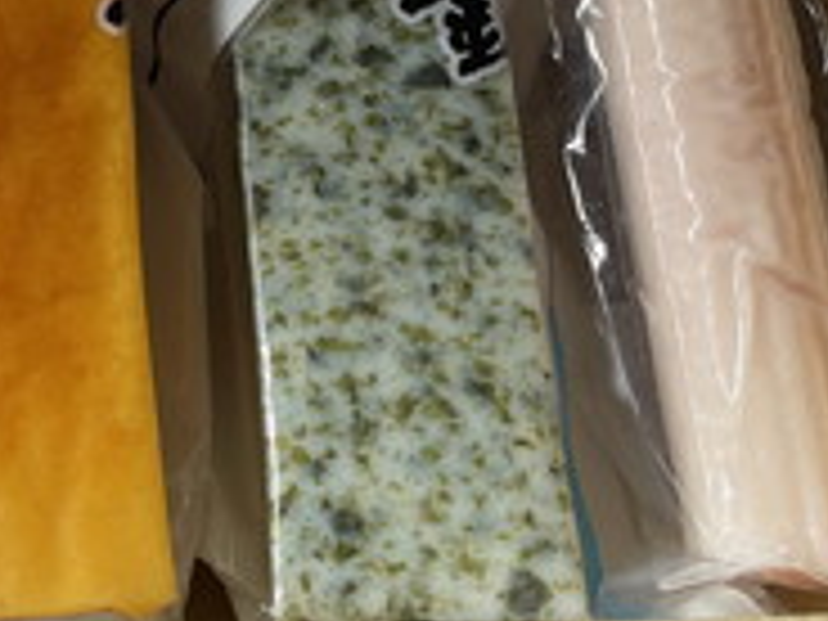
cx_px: -122
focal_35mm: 85
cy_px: -230
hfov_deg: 21.6
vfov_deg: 16.3
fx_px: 2033
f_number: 1.6
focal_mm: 4.2
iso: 32
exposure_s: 1/785
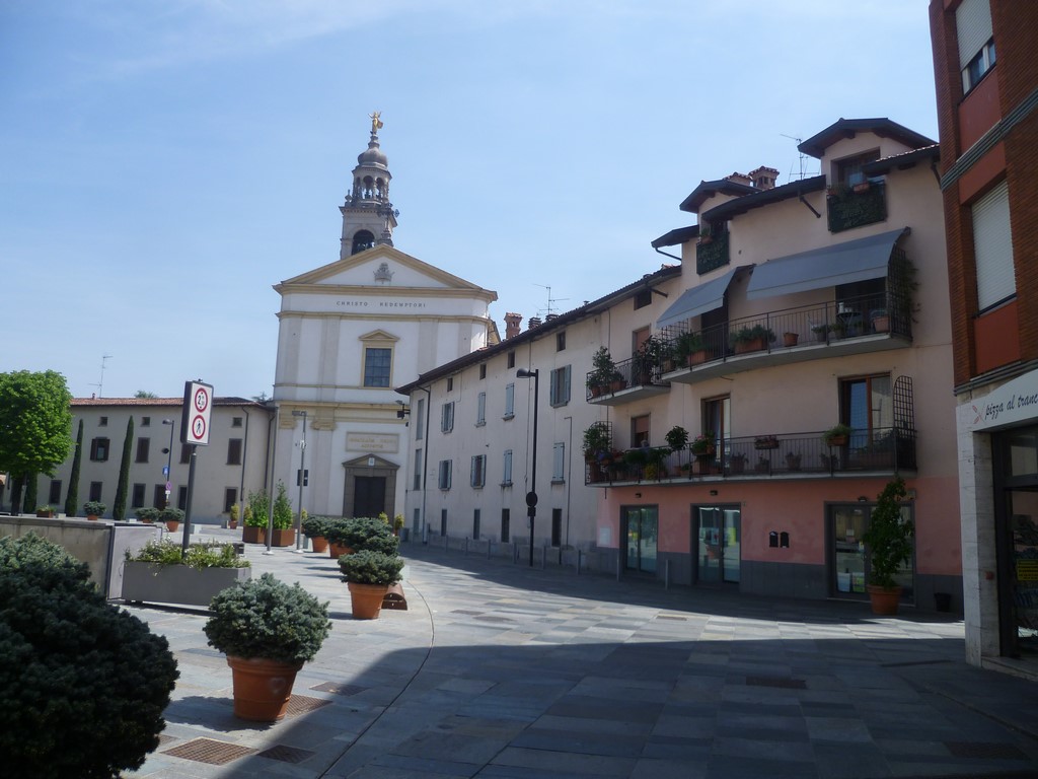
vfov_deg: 49.7
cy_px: 390
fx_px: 840
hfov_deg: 63.4
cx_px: 519
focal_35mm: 28
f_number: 2.8
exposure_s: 1/800
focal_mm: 5
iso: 80
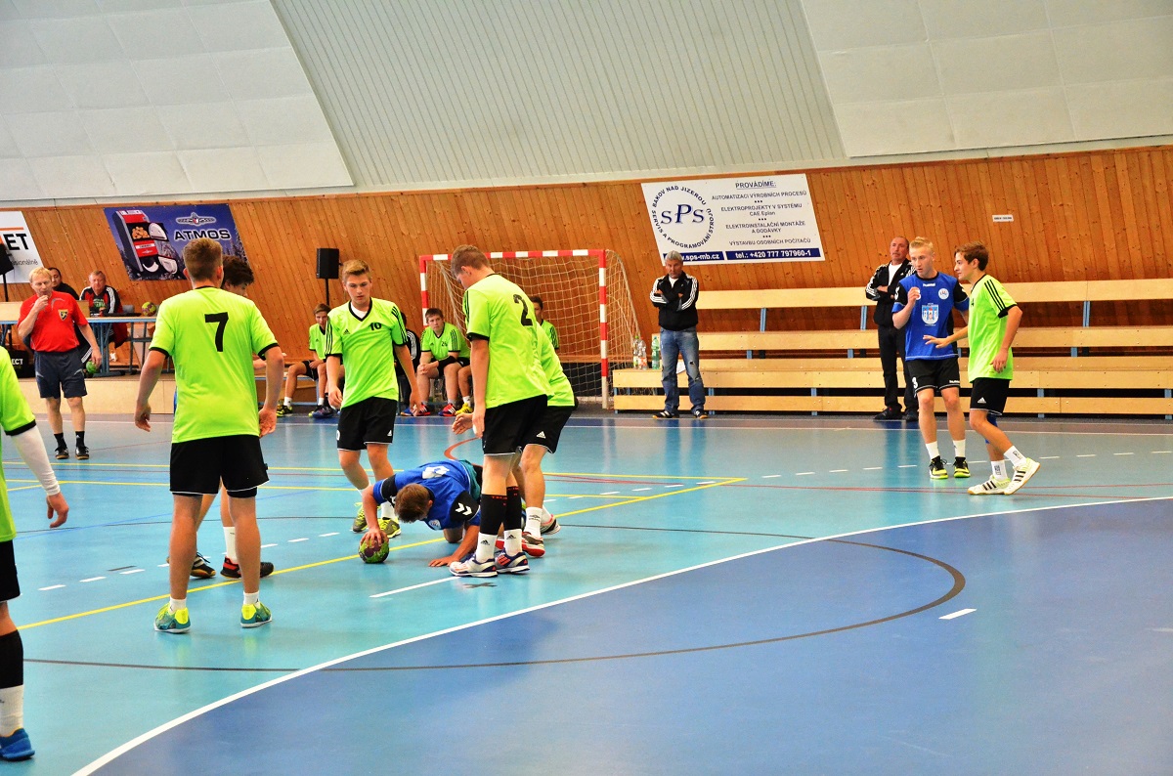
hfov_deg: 27.1
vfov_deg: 18.1
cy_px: 388
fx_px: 2438
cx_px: 586
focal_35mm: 75
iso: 5000
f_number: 5
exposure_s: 1/250
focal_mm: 50
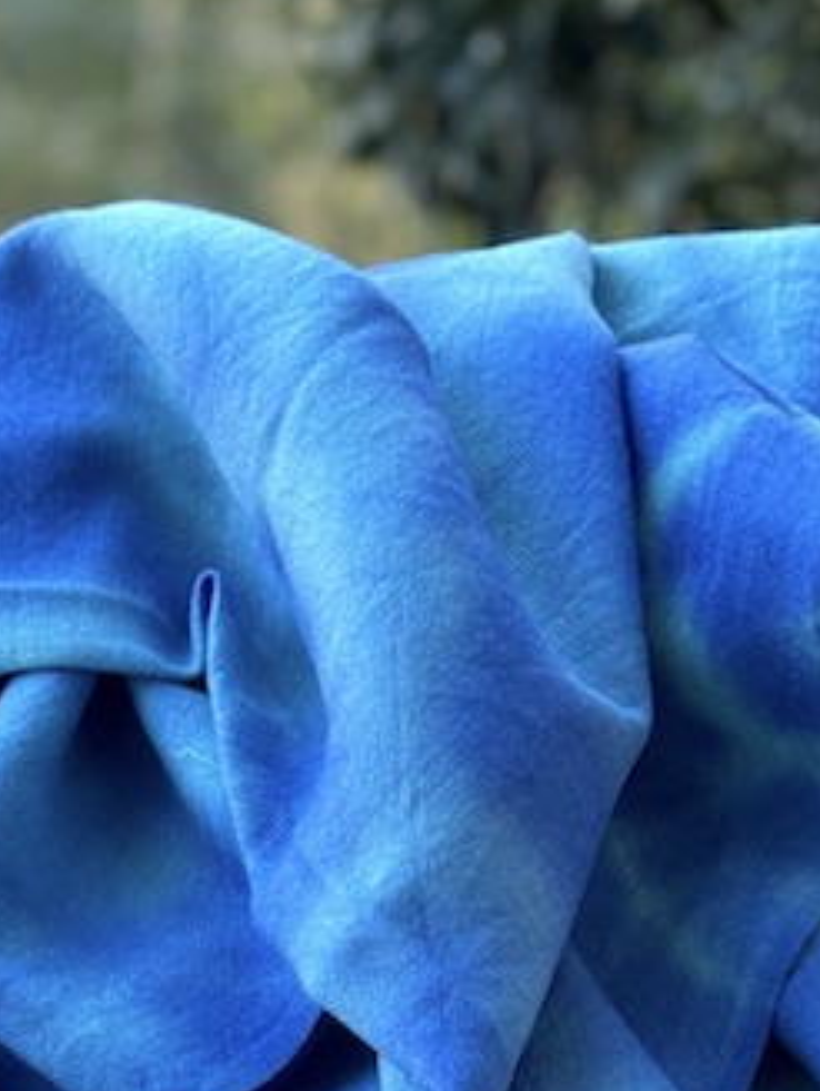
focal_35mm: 146
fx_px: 4602
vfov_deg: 12.9
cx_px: 312
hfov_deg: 10.2
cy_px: 1568
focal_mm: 6.76
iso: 50
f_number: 1.78
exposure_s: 1/121
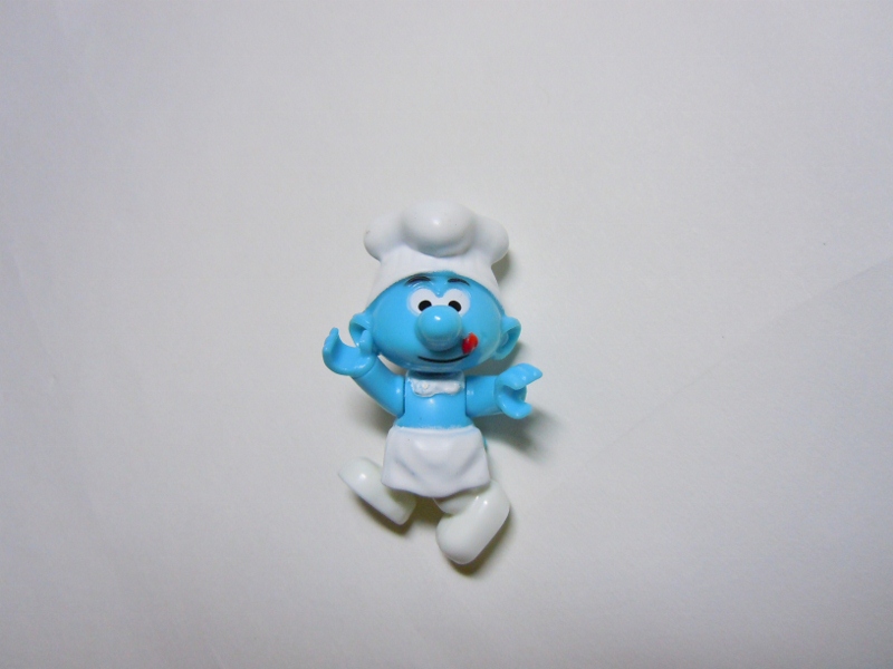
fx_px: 774
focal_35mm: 30
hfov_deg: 60.0
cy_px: 334
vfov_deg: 46.8
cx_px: 446
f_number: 3.5
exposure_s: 1/125
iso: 400
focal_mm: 5.4
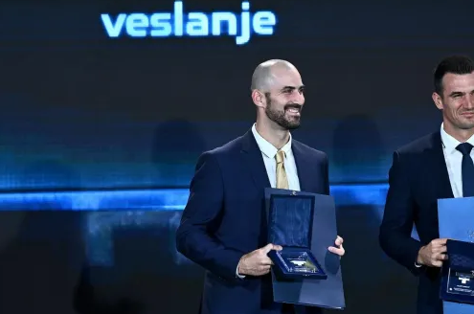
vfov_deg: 4.5
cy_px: 108
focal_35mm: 307
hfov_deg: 6.7
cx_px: 244
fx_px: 4034
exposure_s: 1/640
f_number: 4
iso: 2000
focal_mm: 200
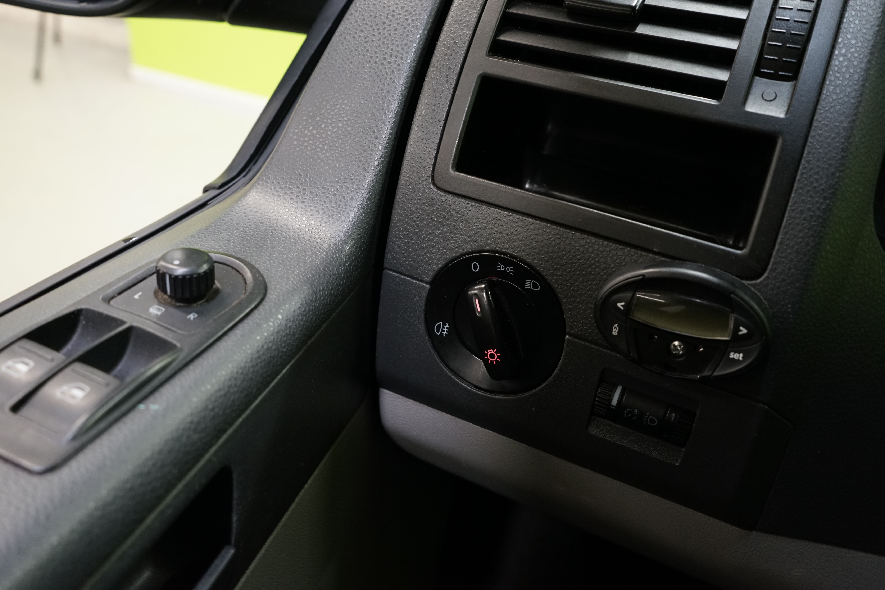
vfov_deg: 45.0
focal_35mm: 29
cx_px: 442
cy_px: 295
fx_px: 713
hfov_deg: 63.7
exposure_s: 1/25
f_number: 5.6
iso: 2000
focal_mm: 29
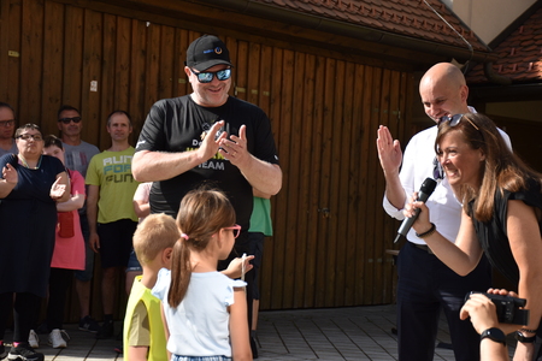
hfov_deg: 27.0
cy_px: 180
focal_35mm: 75
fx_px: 1129
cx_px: 271
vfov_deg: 18.2
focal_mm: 50
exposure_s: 1/500
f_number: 4.8
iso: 100
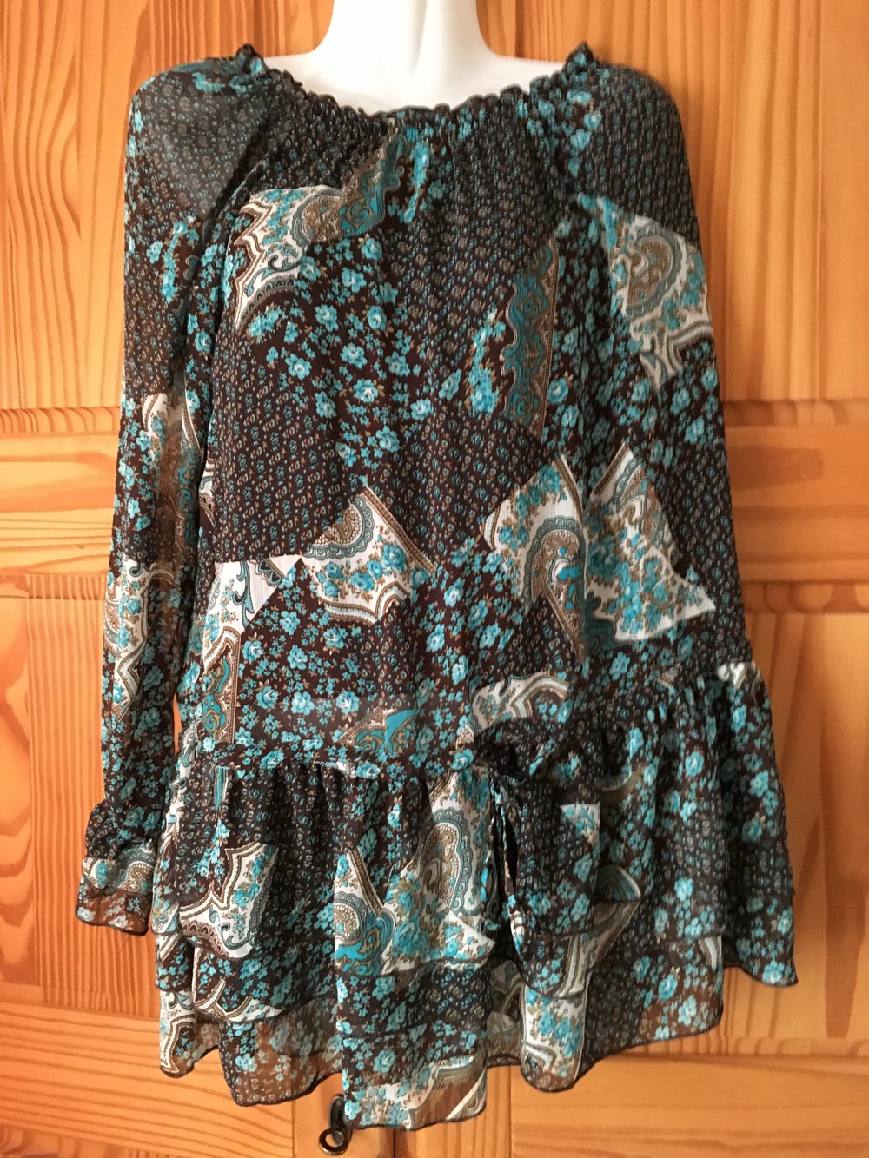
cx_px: 434
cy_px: 579
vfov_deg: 61.7
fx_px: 971
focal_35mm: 29
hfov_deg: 48.2
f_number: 2.2
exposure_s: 1/17
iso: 320
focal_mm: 4.15
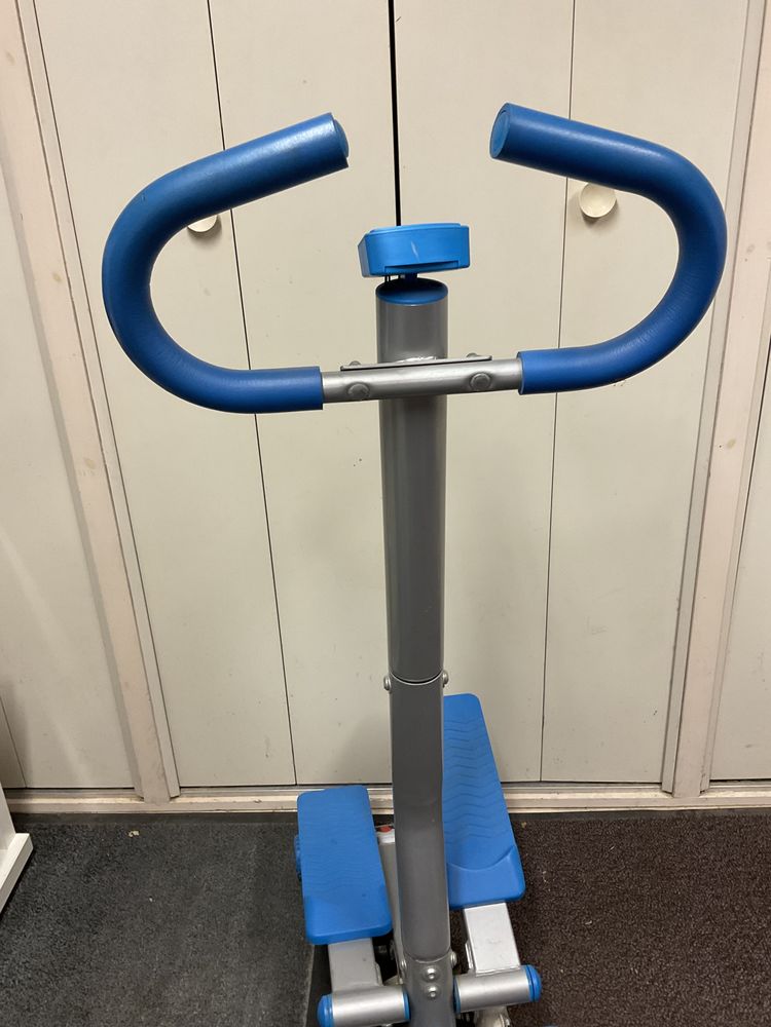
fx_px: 861
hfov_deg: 48.2
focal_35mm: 29
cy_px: 514
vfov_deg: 61.7
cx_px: 386
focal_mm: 3
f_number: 1.8
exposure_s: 1/50
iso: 100
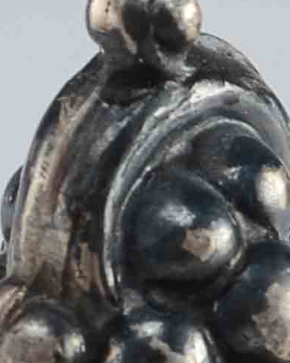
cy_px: 848
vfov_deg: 2.6
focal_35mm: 740
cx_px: 158
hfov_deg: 2.1
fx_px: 7947
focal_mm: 52
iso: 100
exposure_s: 1/80
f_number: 13
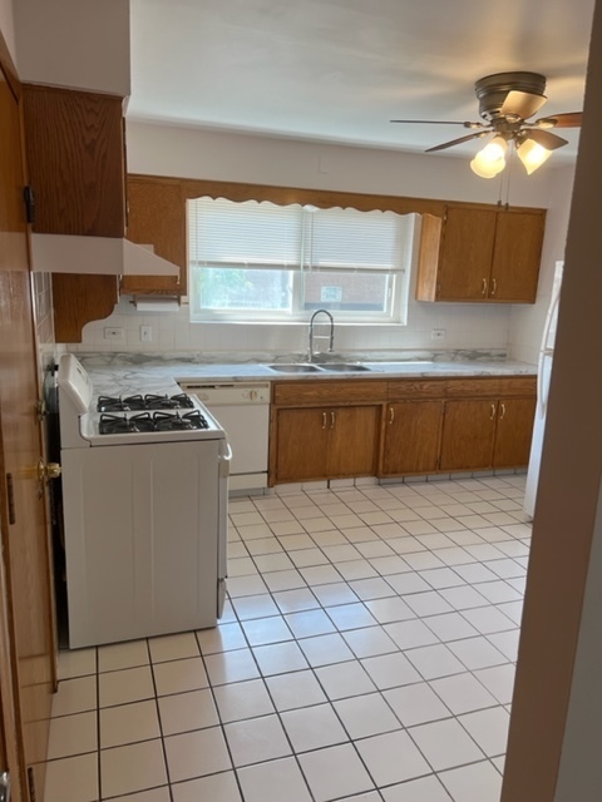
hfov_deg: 53.1
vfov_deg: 67.3
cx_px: 301
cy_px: 401
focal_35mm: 26
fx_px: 603
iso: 50
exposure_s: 1/170
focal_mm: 5.7
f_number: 1.5
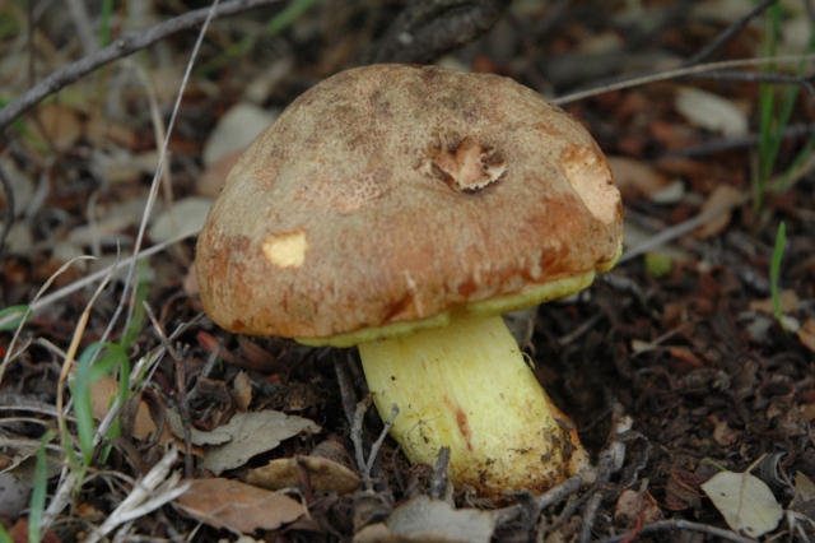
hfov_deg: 22.6
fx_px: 2036
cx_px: 408
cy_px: 272
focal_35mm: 90
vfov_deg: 15.2
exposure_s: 1/4
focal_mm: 60
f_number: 5.6
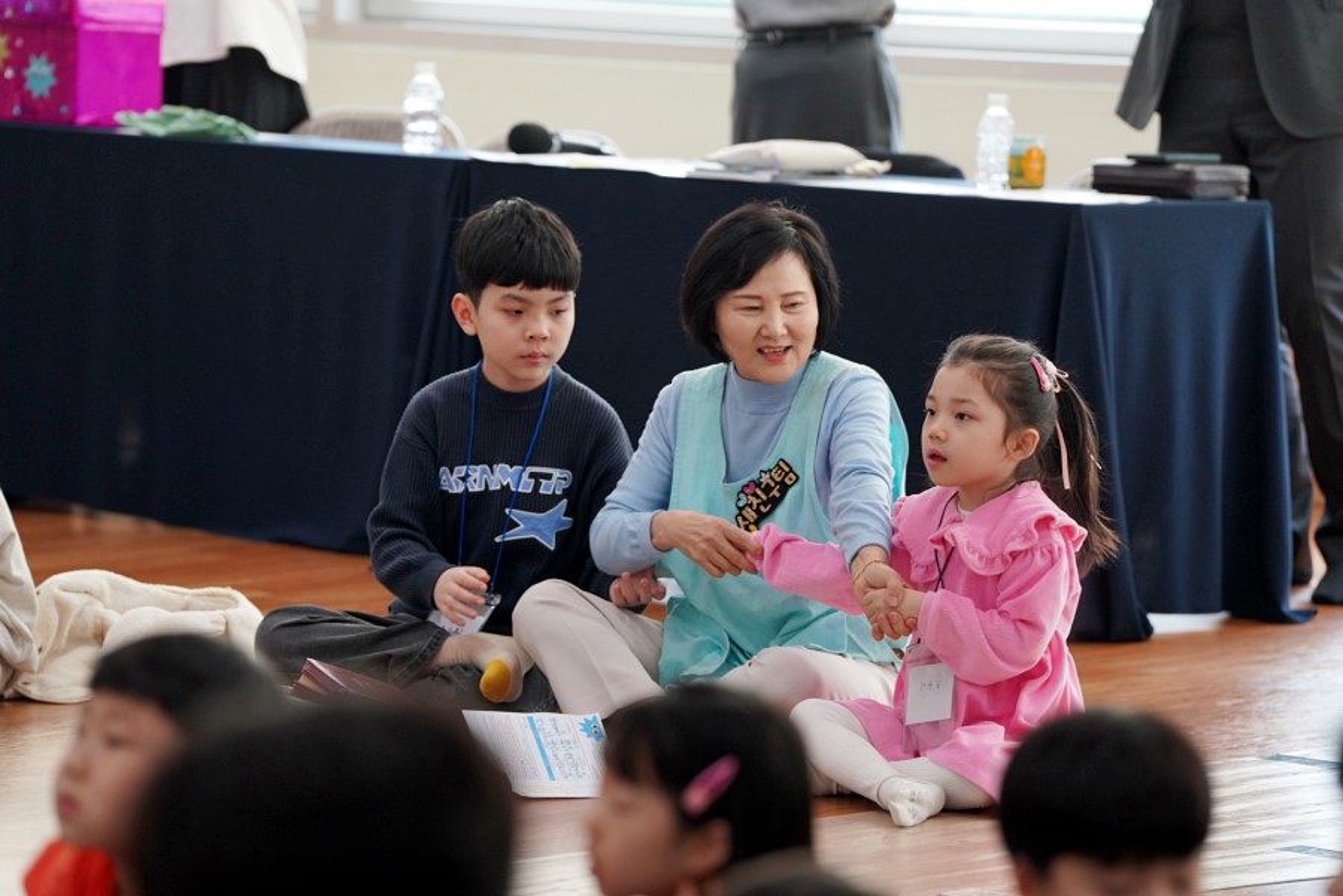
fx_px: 7461
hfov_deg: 10.3
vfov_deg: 6.9
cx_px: 672
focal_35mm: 200
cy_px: 448
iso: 1600
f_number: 4
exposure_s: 1/250
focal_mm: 200
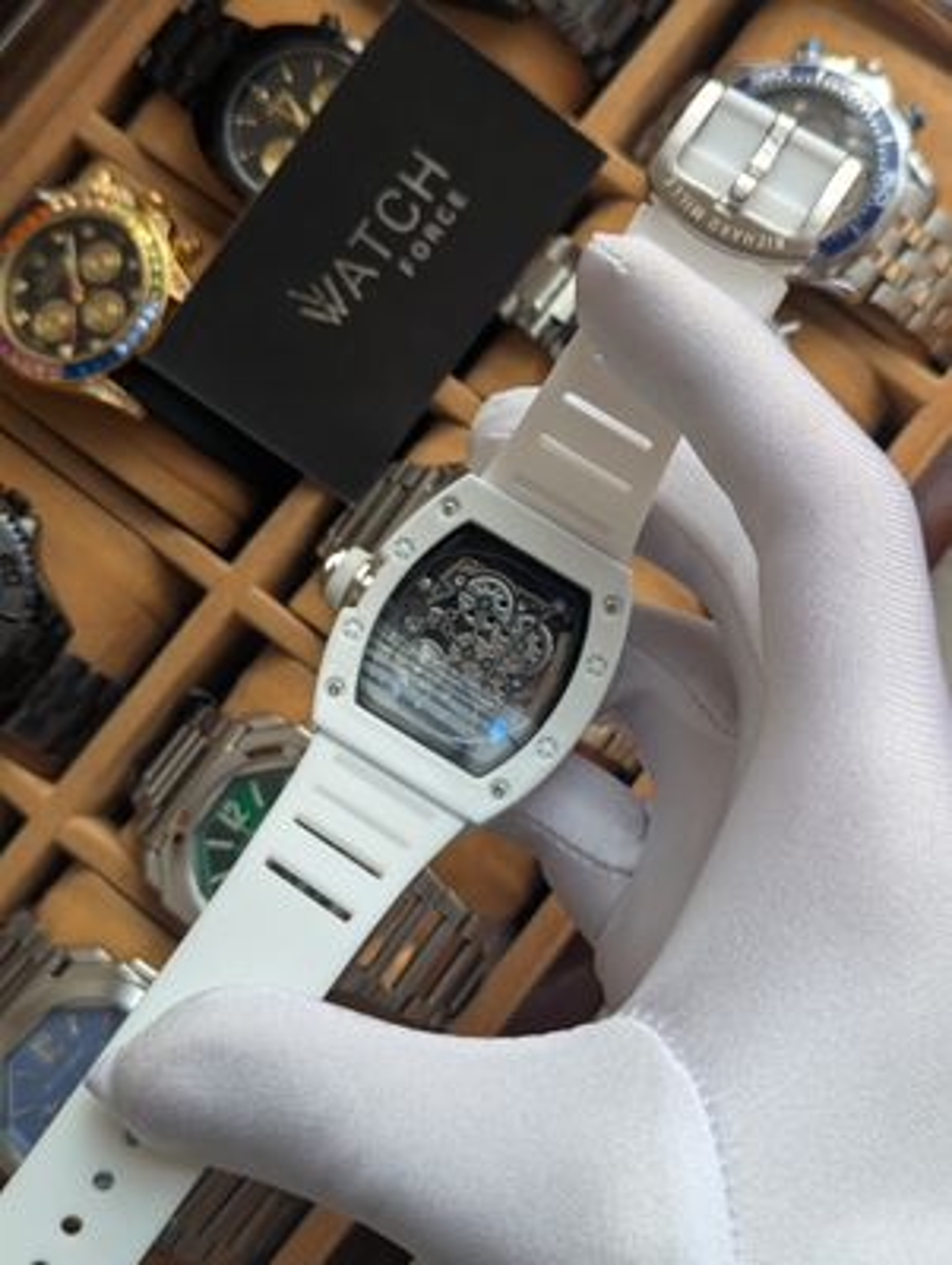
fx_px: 1756
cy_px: 632
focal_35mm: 48
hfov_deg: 30.3
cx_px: 476
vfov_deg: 39.6
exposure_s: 1/365
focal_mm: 6.81
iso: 44
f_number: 1.85
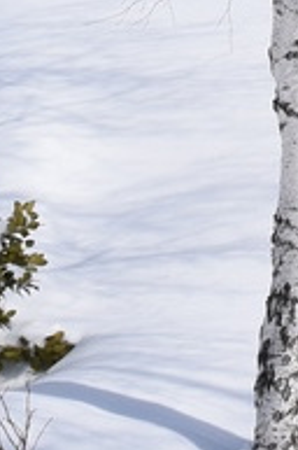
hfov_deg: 3.9
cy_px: -571
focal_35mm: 349
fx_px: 4349
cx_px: 611
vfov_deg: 5.7
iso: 200
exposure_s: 1/500
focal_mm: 32
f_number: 13
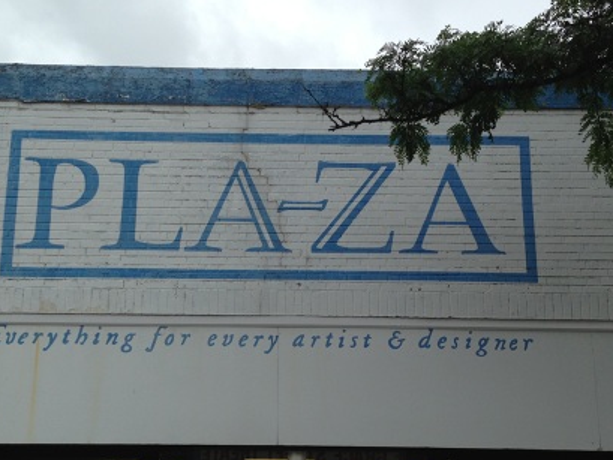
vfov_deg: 26.9
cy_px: 301
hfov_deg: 35.4
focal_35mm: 54
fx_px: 957
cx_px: 253
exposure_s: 1/874
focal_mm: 4.13
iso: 50
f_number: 2.4
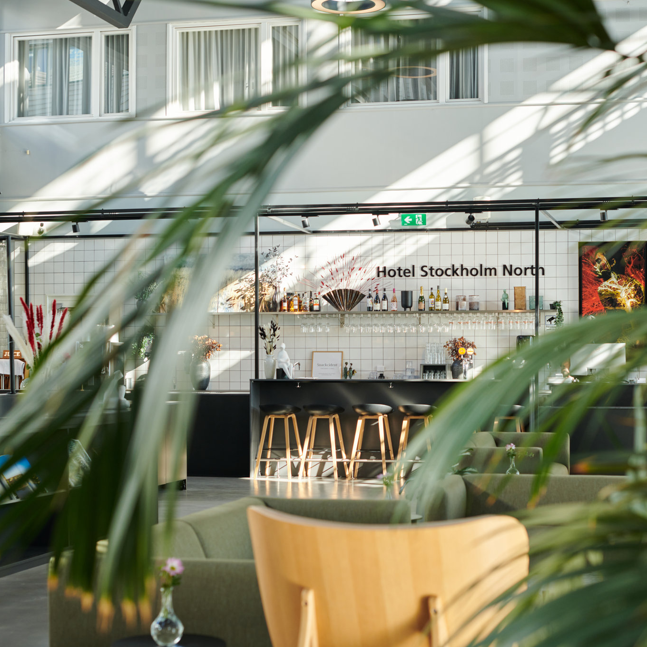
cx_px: 384
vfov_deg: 26.9
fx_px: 1353
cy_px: 324
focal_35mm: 64
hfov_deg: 26.8
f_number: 4
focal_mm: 50
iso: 160
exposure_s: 1/100
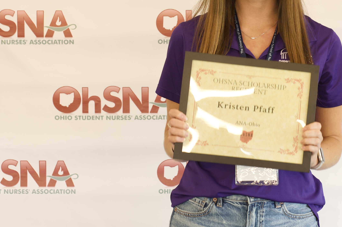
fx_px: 949
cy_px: 32
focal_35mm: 100
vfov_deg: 13.6
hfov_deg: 20.3
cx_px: 252
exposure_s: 1/15
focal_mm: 50
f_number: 4
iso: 250
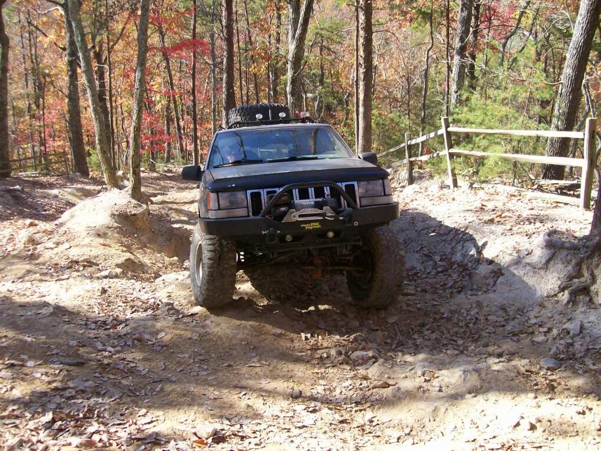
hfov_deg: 51.4
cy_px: 226
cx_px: 300
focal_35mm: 36
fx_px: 625
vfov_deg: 39.7
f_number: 2.7
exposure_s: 1/368
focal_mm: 6
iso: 80
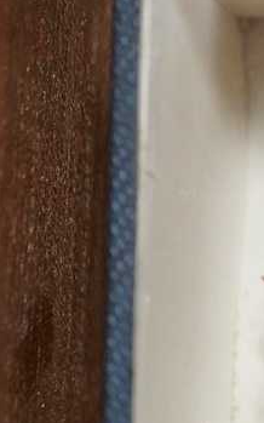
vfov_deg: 14.1
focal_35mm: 148
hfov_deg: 8.2
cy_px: 274
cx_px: 601
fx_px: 1704
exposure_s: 1/125
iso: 2500
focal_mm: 30
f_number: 3.5
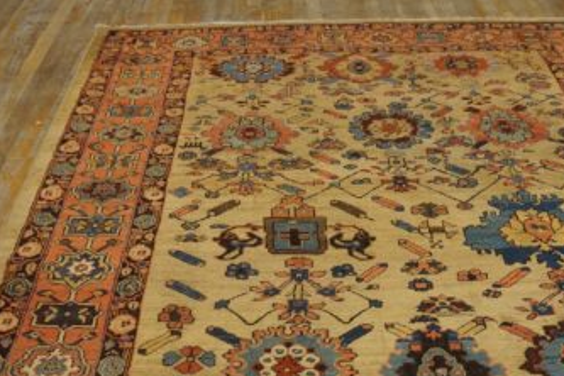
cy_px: 307
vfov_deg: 24.6
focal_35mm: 54
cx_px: 356
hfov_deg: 36.6
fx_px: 846
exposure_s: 1/60
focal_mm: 20
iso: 640
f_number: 4
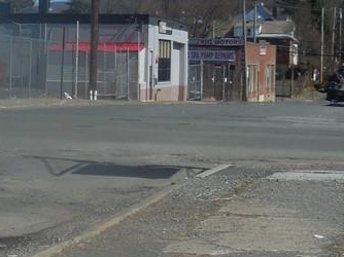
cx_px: 23
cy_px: 132
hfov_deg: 14.1
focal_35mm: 138
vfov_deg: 10.7
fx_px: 1370
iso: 125
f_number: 8.4
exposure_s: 1/500
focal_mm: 8.1
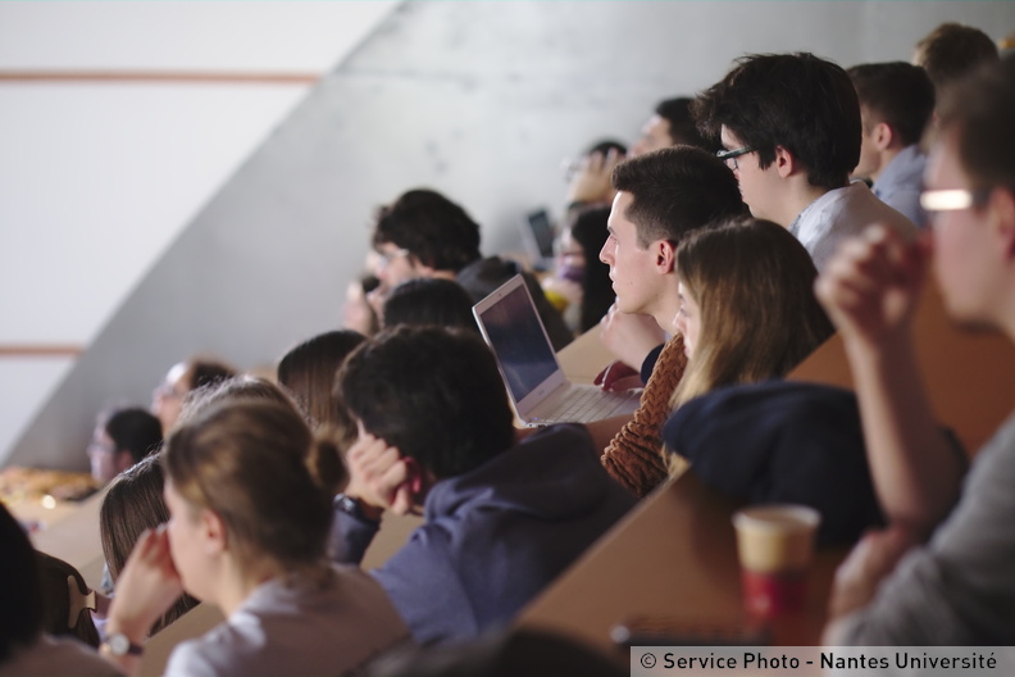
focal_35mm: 135
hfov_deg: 15.2
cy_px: 338
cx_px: 508
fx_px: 3806
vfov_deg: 10.2
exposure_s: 1/125
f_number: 2
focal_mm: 90
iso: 1600
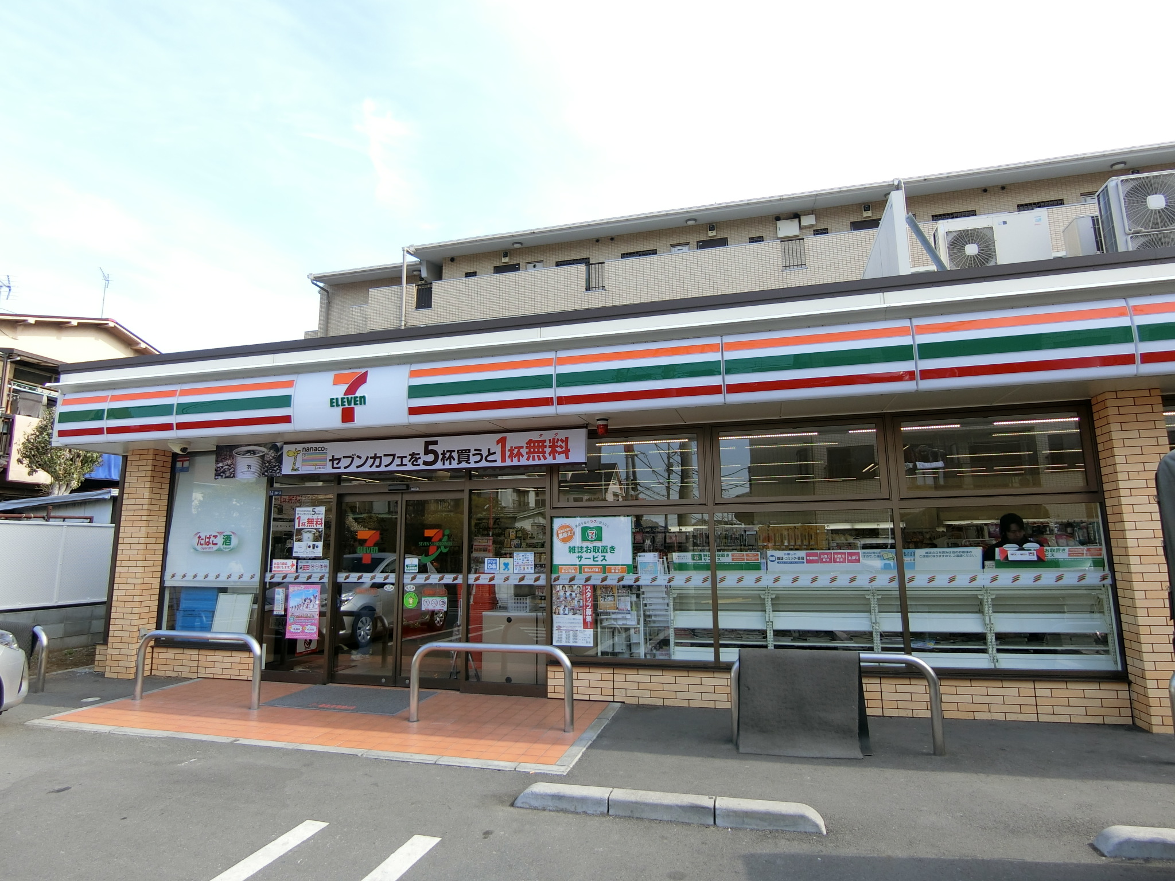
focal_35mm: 19
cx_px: 588
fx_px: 645
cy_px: 440
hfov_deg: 84.7
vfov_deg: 68.7
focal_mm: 4.06
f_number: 2.7
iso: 80
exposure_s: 1/500
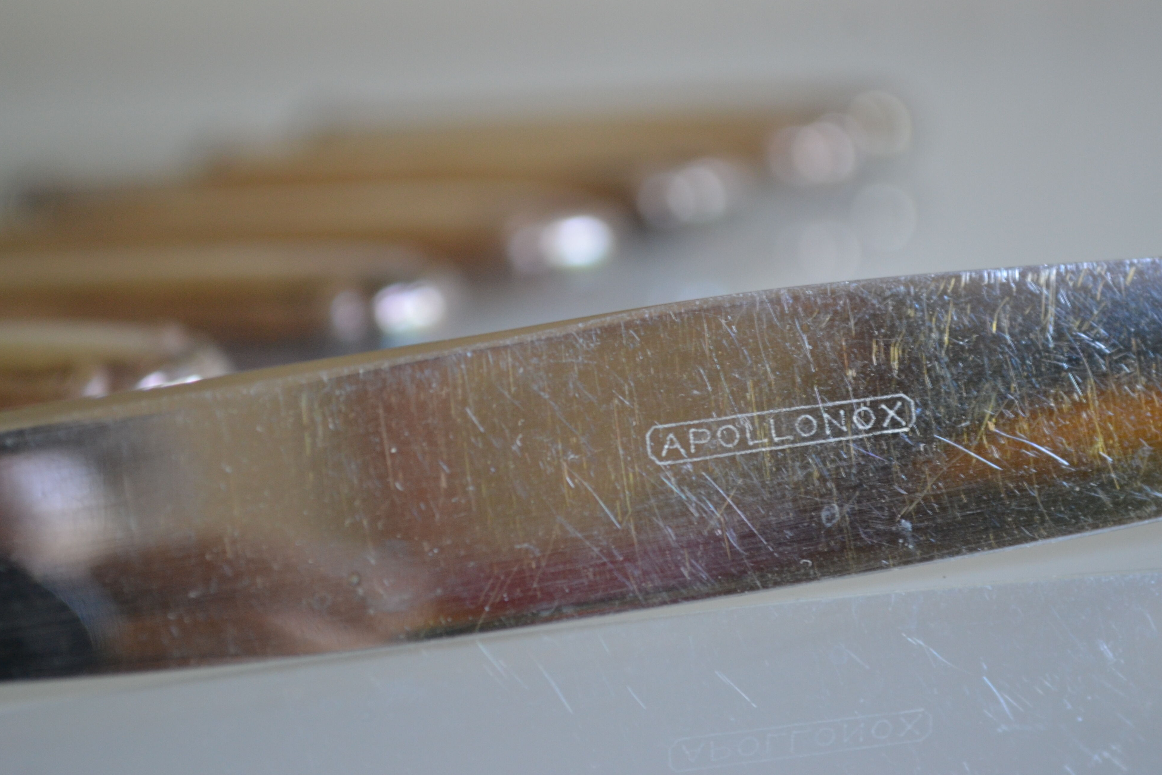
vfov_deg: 14.0
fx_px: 3150
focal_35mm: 98
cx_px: 628
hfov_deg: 20.9
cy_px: 360
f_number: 5.6
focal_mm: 55
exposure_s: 1/15
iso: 560
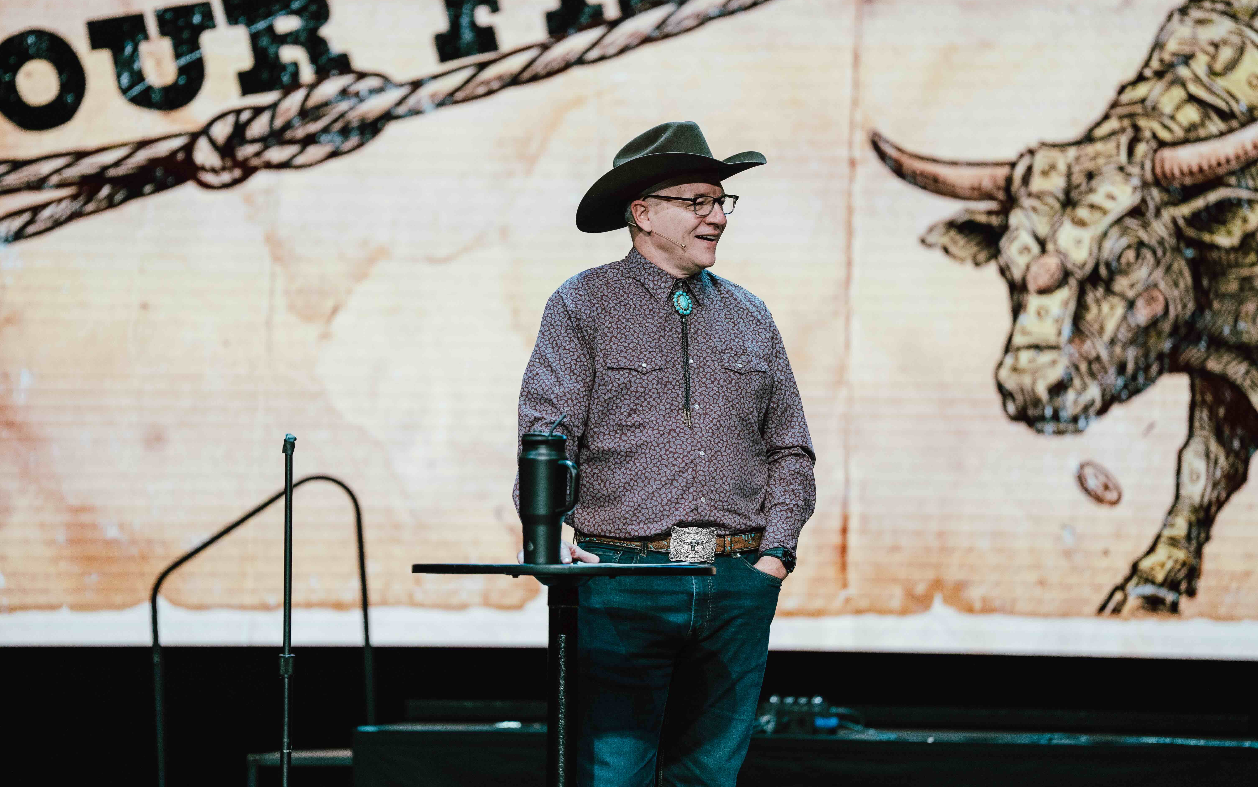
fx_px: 6994
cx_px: 629
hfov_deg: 10.3
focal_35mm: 204
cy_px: 374
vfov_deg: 6.4
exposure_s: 1/400
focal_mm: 200
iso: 2500
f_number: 2.8
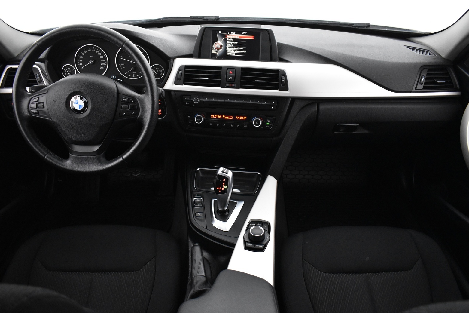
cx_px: 232
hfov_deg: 65.5
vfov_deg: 46.4
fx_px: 365
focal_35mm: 28
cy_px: 161
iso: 3200
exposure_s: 1/40
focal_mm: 18
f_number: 3.5
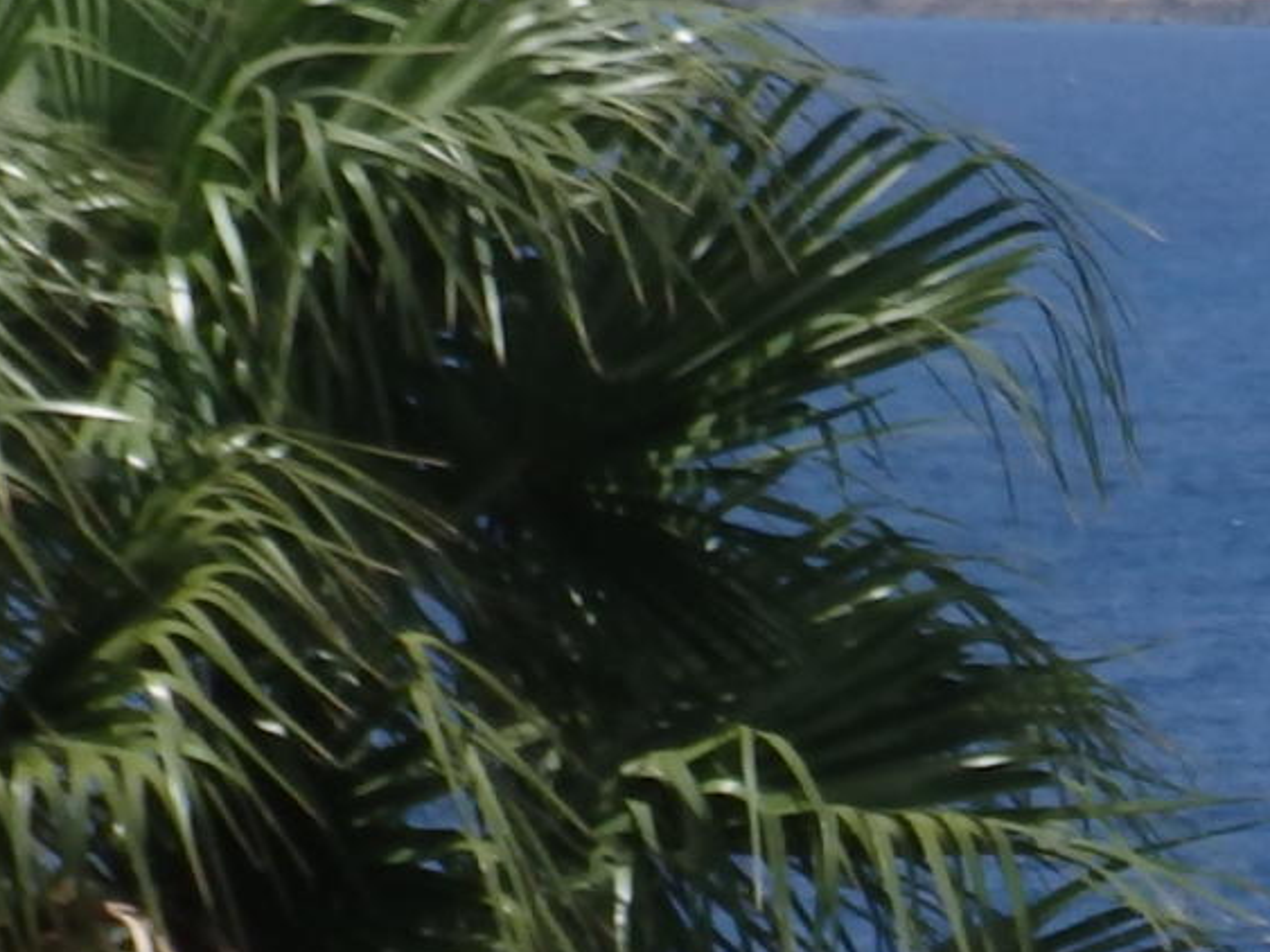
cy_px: 2346
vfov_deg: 4.1
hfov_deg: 5.5
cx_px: 2671
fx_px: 12912
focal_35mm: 352
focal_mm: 11.9
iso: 100
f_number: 4.4
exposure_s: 1/800
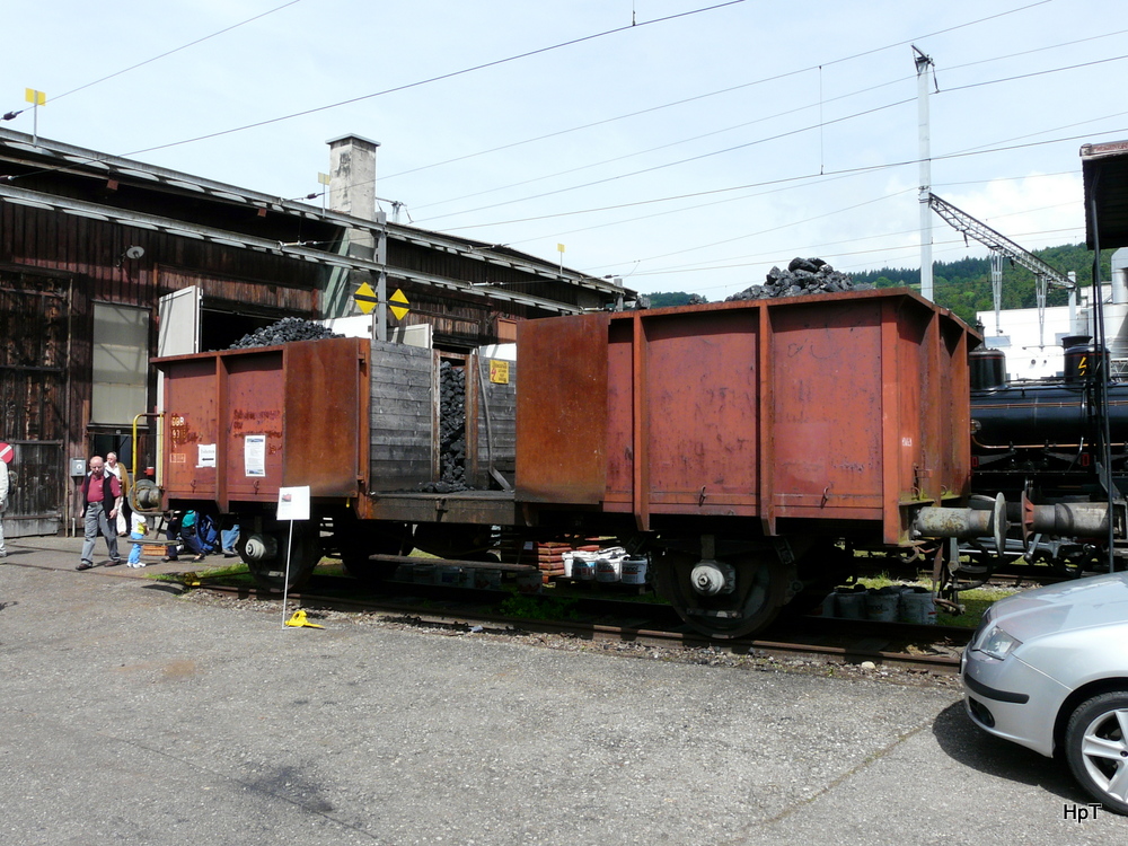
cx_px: 564
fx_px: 978
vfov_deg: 46.8
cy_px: 423
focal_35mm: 30
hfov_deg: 60.0
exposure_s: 1/320
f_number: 5.6
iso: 100
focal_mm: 4.9
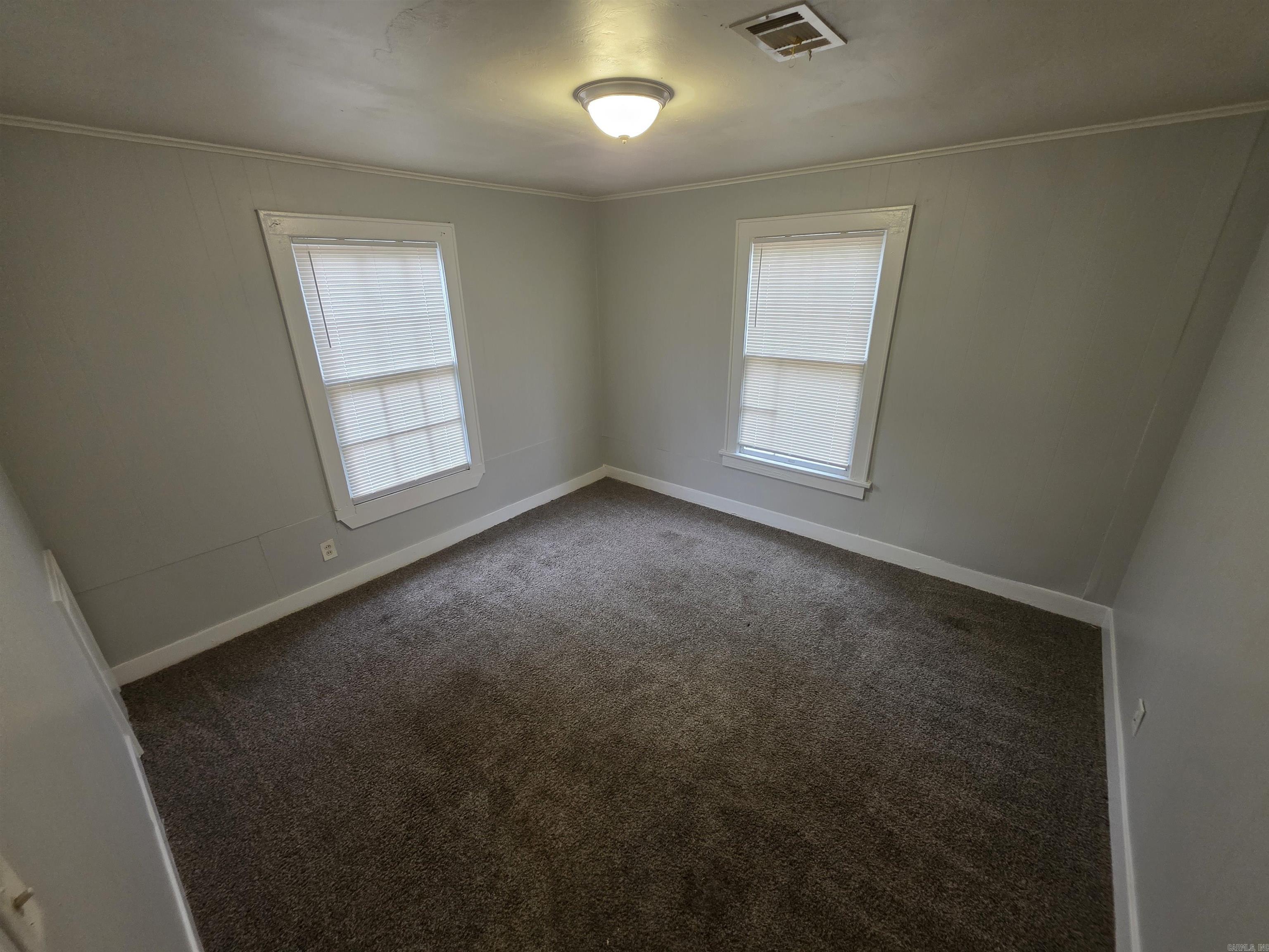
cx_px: 634
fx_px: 477
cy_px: 476
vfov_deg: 89.9
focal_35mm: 13
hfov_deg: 106.2
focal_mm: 2.2
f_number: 1.9
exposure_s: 1/60
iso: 200
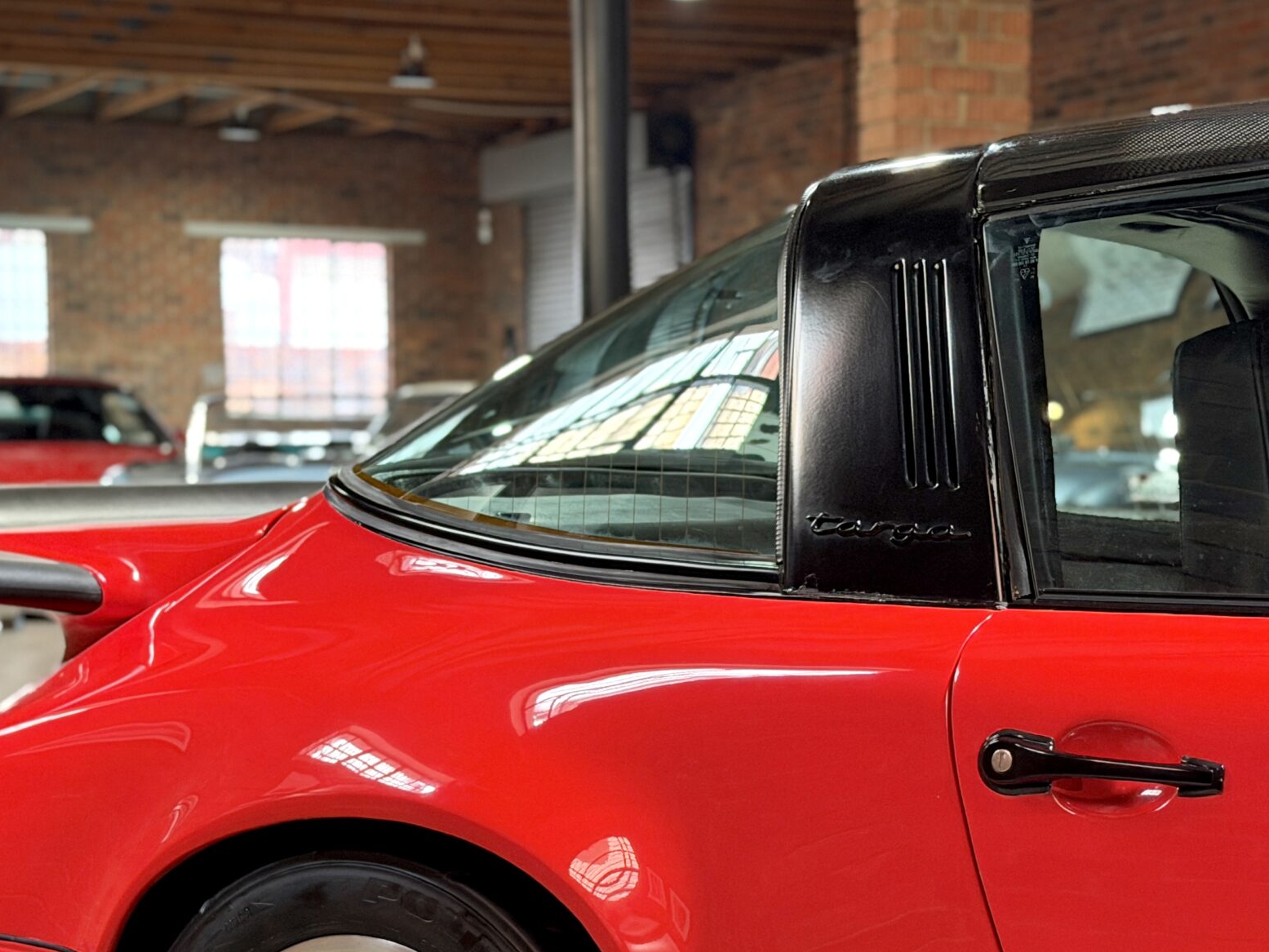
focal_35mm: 79
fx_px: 2897
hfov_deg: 24.7
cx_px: 660
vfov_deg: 18.5
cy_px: 764
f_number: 1.78
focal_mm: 6.76
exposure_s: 1/33
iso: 320
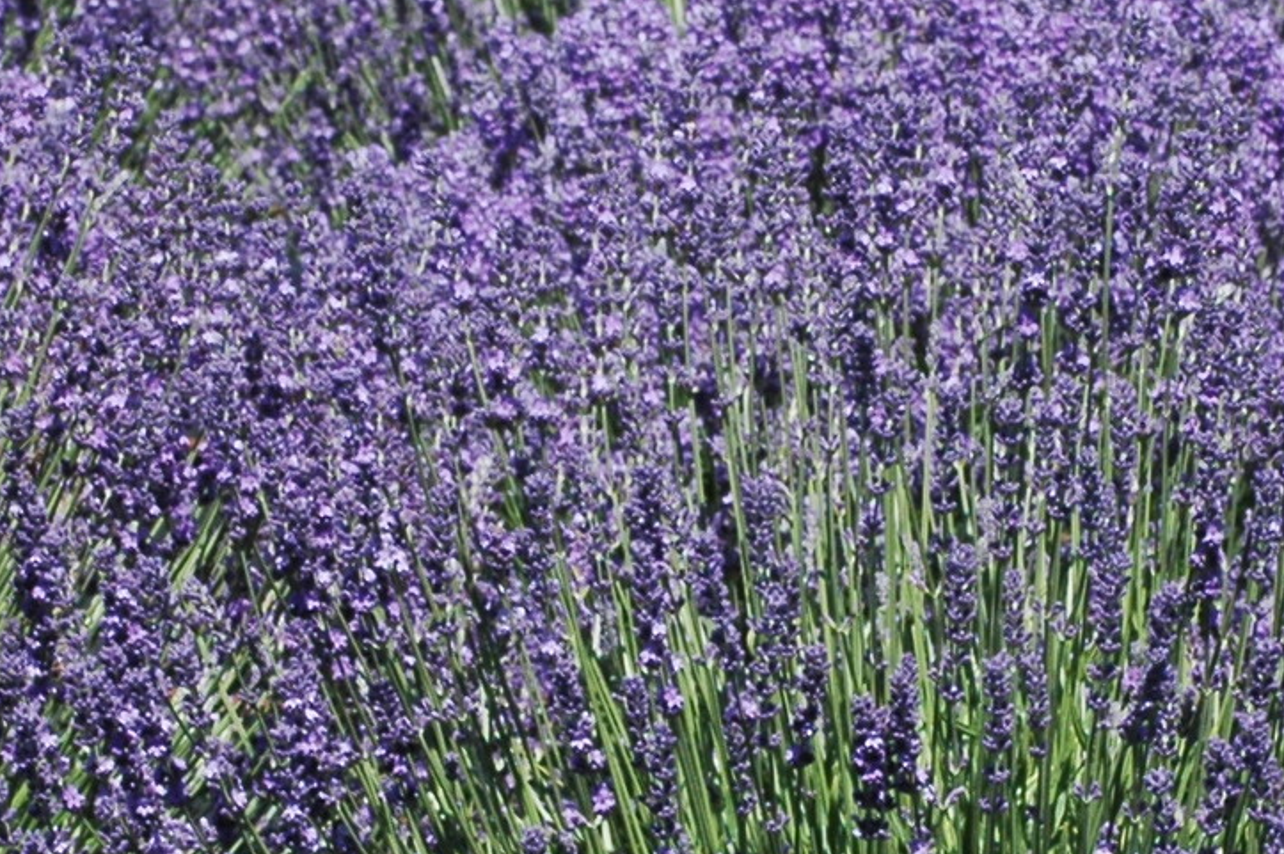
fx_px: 12938
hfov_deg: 5.7
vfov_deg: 3.8
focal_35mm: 363
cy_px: 389
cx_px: 931
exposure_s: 1/250
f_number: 13
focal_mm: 70
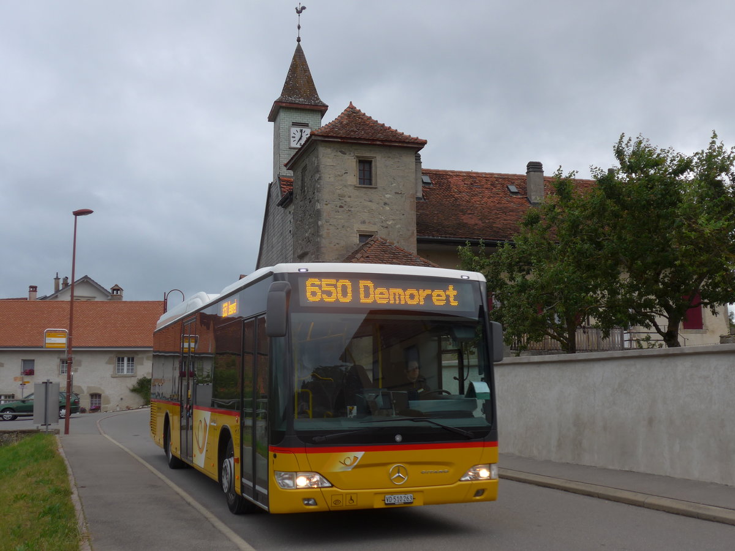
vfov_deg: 35.1
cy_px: 276
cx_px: 368
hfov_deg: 45.8
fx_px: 871
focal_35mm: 41
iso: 80
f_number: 2.8
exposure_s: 1/125
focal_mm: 8.4
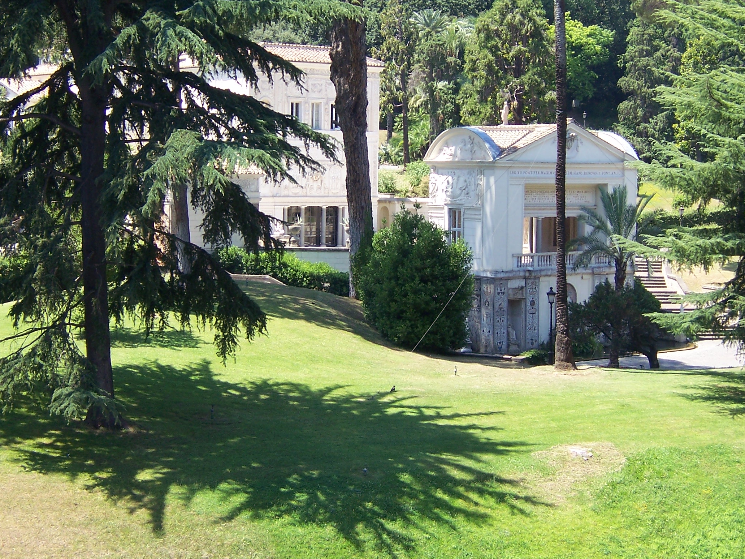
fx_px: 1442
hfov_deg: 29.0
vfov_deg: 21.9
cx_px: 379
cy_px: 224
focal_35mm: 67
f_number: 3.6
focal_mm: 9
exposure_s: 1/250
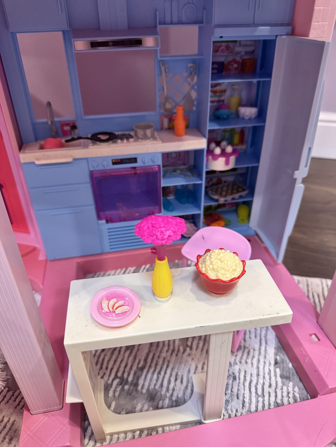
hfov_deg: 56.8
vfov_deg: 71.6
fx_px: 311
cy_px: 224
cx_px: 168
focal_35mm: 24
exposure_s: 1/60
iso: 640
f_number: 1.78
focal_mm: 6.76
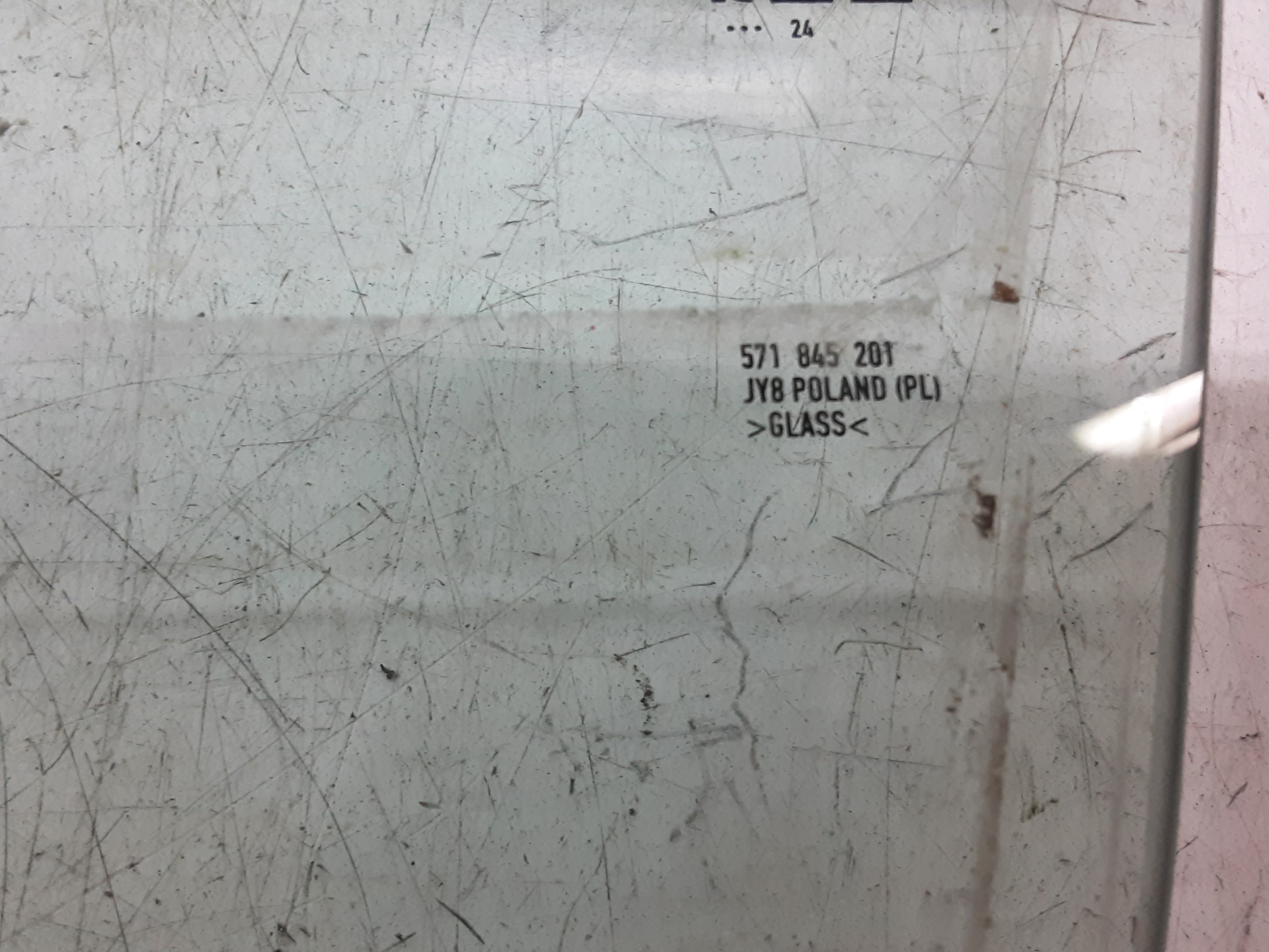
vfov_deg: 46.8
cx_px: 570
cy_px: 504
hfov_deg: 59.8
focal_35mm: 30
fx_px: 1100
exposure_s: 1/50
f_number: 1.9
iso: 160
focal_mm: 2.91
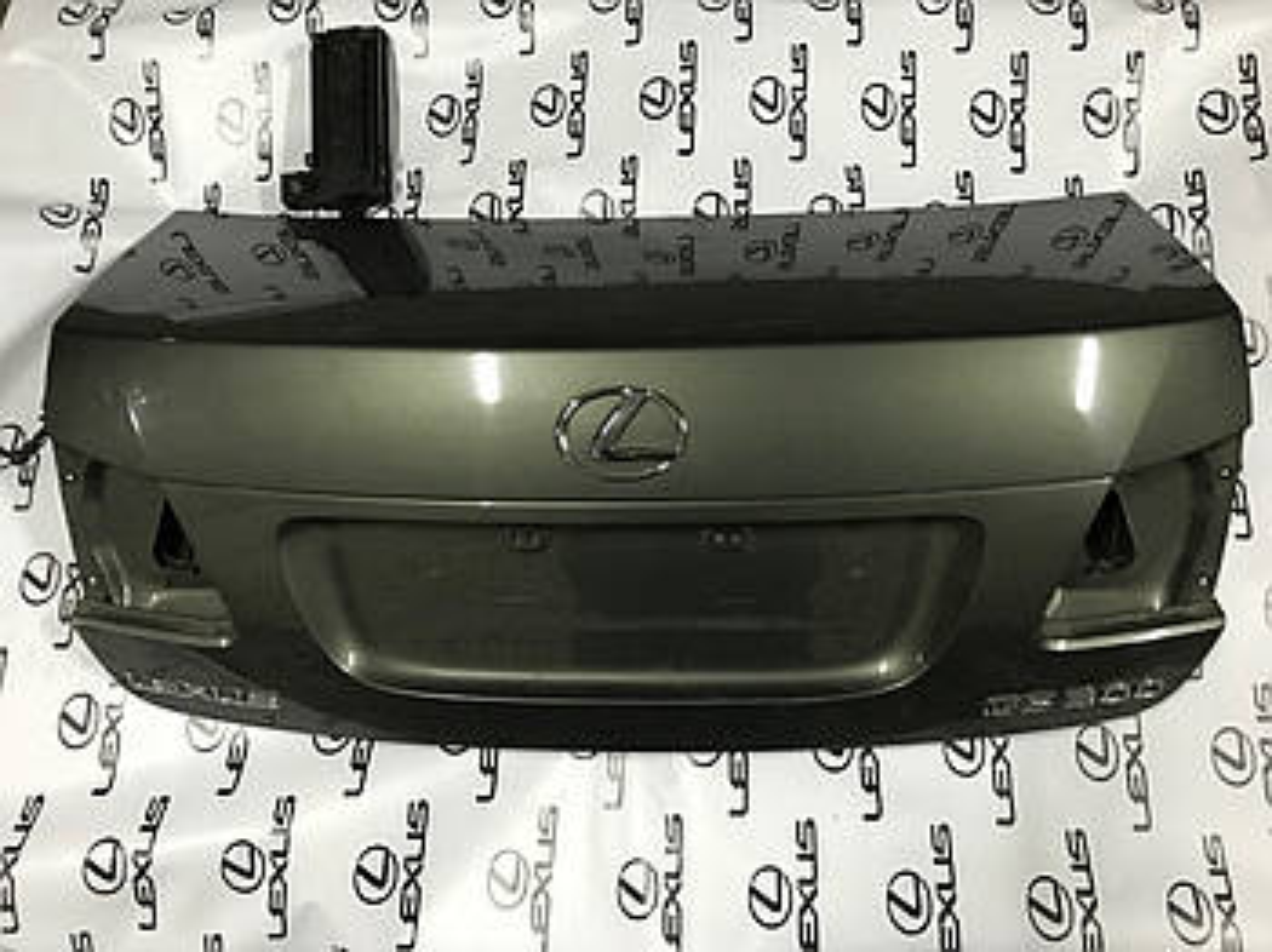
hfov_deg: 63.5
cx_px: 636
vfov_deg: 49.7
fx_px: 1028
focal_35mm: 28
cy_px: 476
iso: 100
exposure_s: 1/4
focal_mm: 3.99
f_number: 1.8
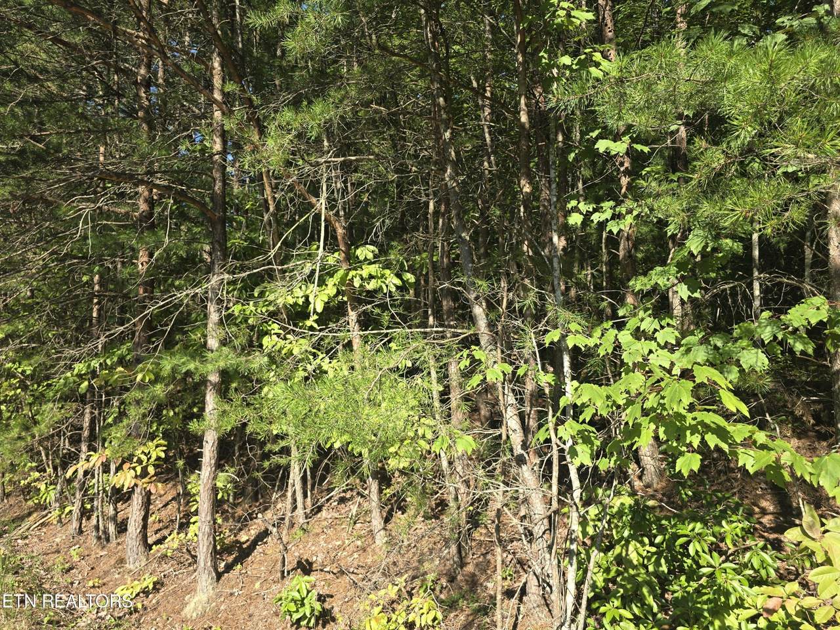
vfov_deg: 58.9
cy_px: 315
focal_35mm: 23
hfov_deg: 73.9
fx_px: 558
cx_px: 420
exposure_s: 1/224
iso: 12
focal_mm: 6.3
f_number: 1.7
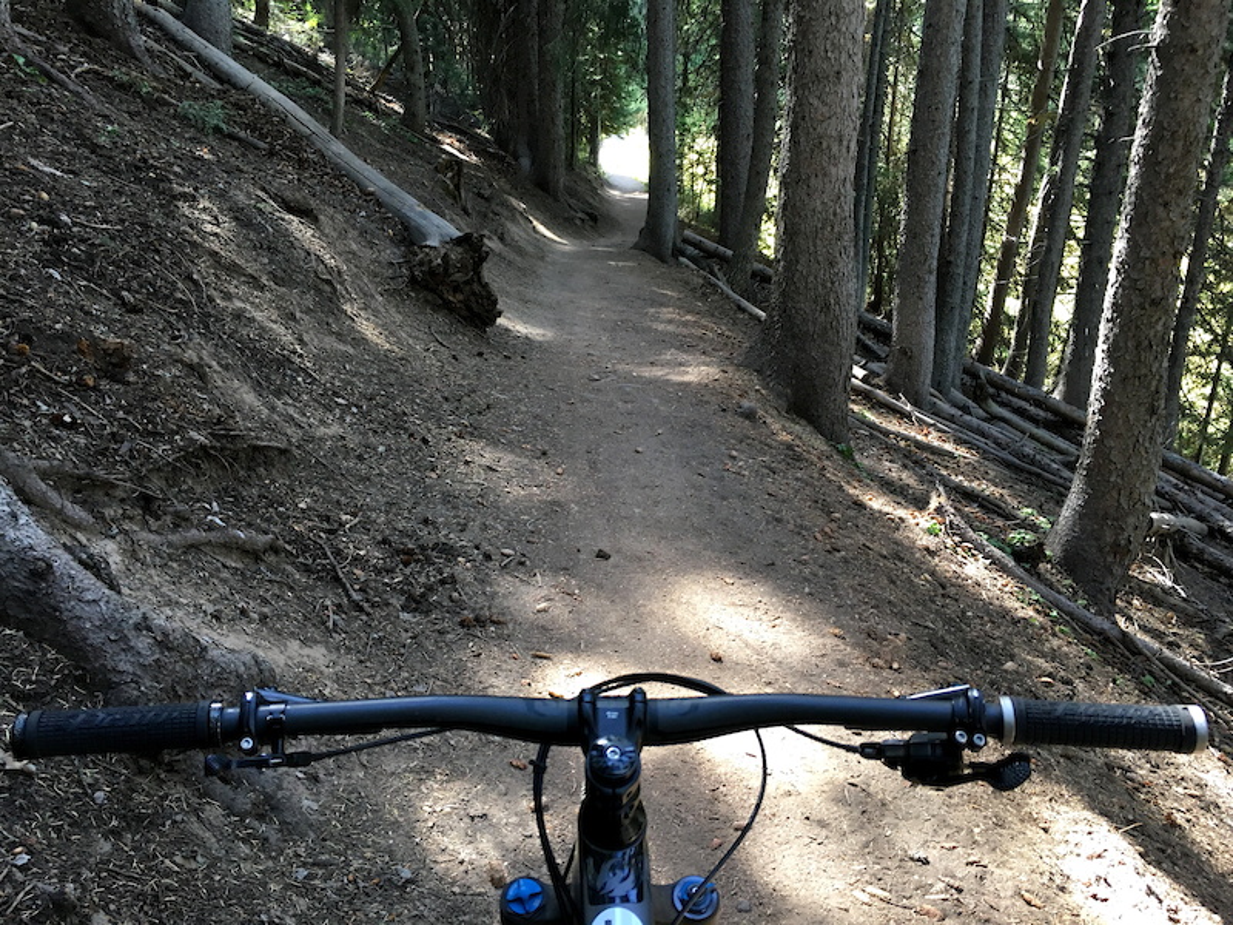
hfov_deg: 61.7
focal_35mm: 29
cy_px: 462
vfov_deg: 48.2
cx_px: 616
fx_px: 1033
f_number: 2.2
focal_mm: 4.15
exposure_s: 1/30
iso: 40
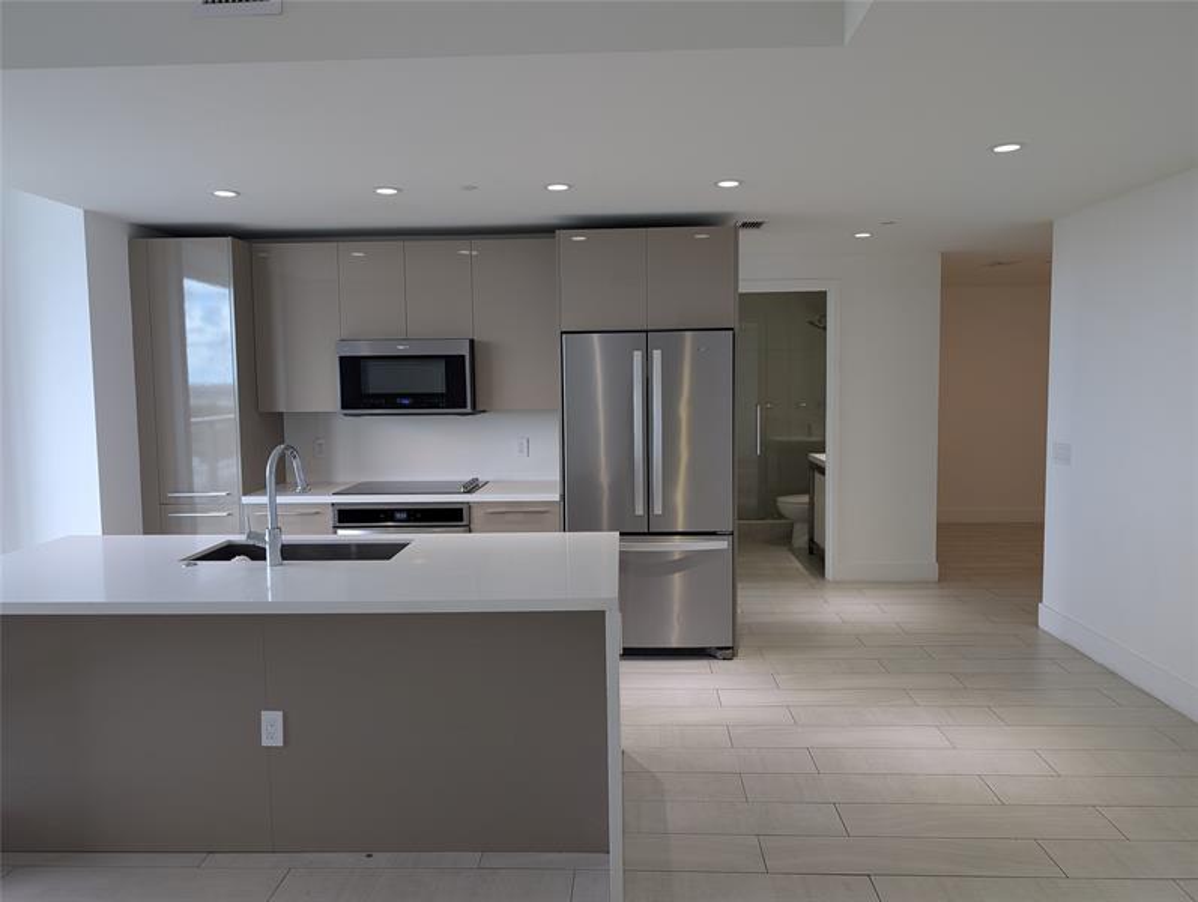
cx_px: 599
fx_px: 832
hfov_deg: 71.5
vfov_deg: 56.9
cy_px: 451
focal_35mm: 24
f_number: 1.68
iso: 23
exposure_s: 1/40
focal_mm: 6.9
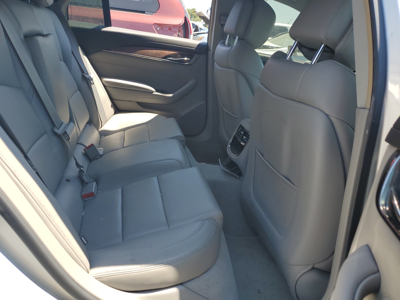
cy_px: 150
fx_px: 300
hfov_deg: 67.3
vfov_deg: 53.1
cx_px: 200
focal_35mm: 26
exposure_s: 1/714
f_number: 1.5
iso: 50
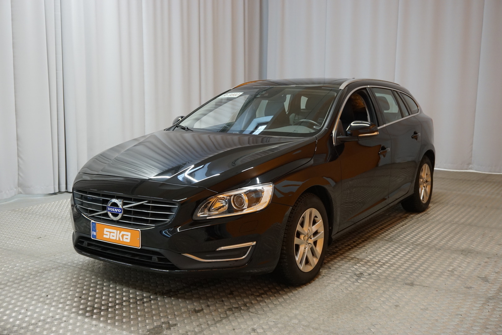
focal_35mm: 39
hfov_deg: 49.6
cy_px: 168
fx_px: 544
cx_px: 251
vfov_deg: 34.2
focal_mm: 26
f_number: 4.5
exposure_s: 1/60
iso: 800
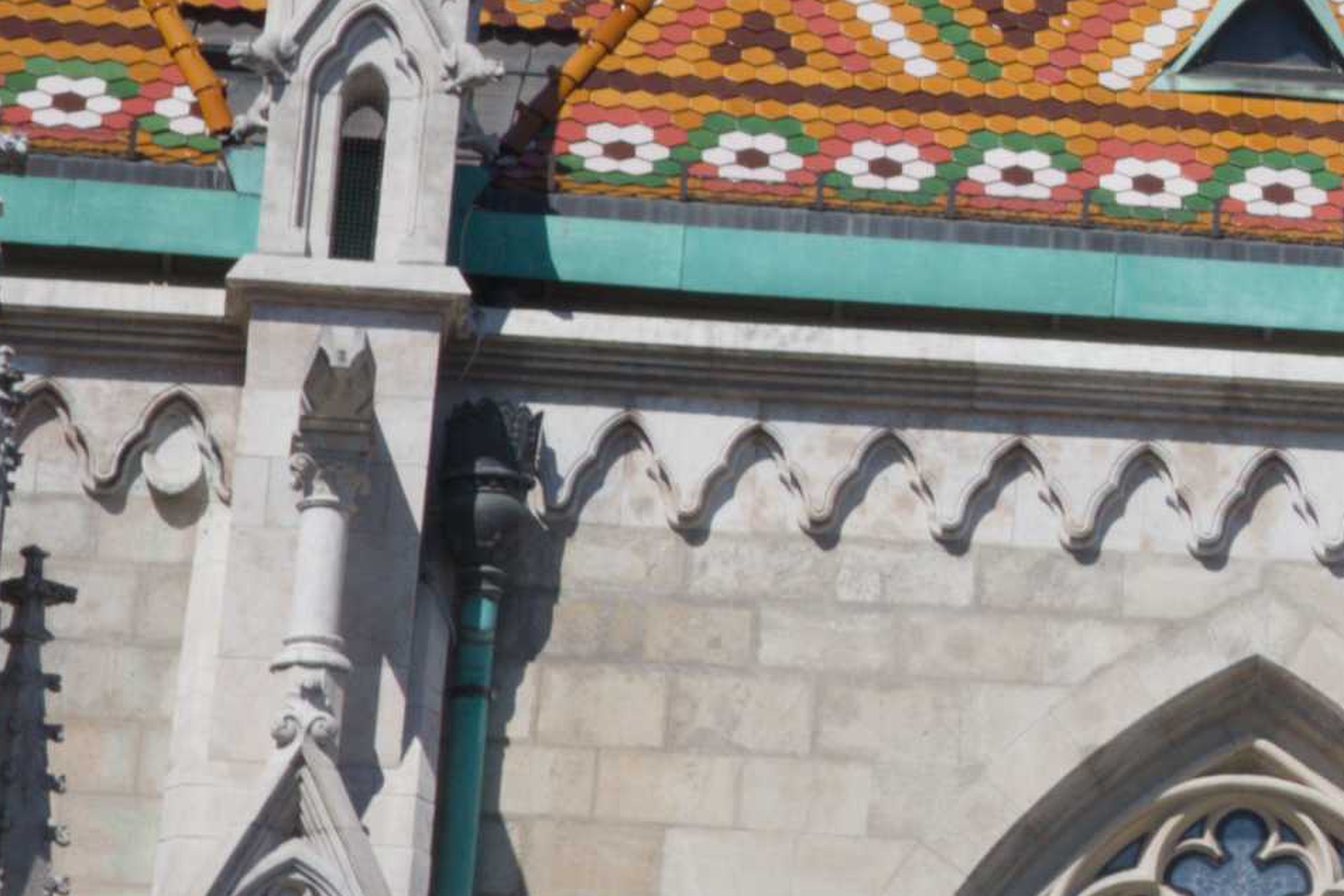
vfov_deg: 5.4
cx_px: 3025
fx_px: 9409
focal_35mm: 252
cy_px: -353
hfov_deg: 7.7
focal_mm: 26
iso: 100
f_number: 5.6
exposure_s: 1/800
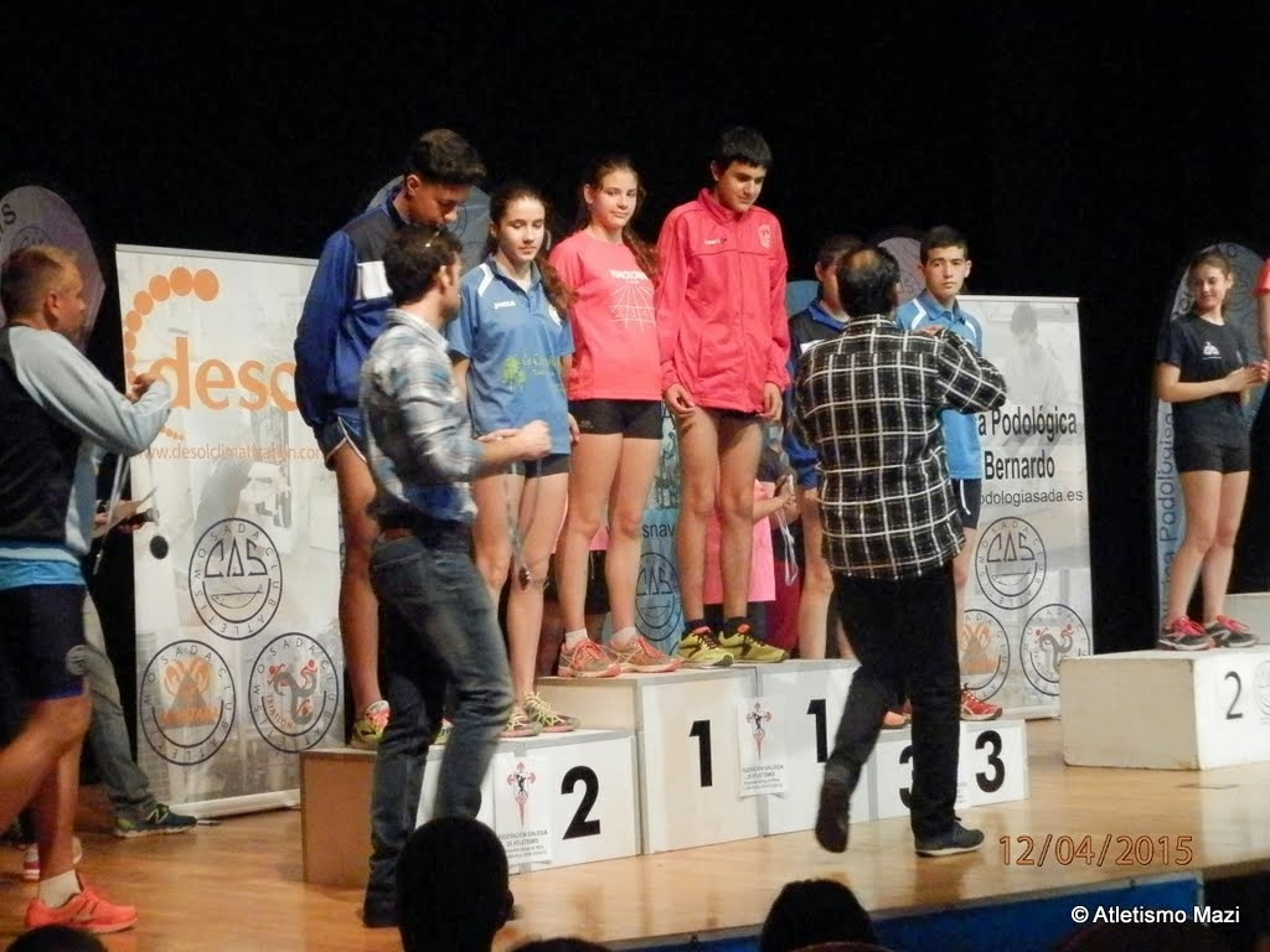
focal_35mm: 68
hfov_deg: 28.6
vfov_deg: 21.6
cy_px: 476
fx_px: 2495
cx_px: 635
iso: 1600
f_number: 4
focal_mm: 12.2
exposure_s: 1/100
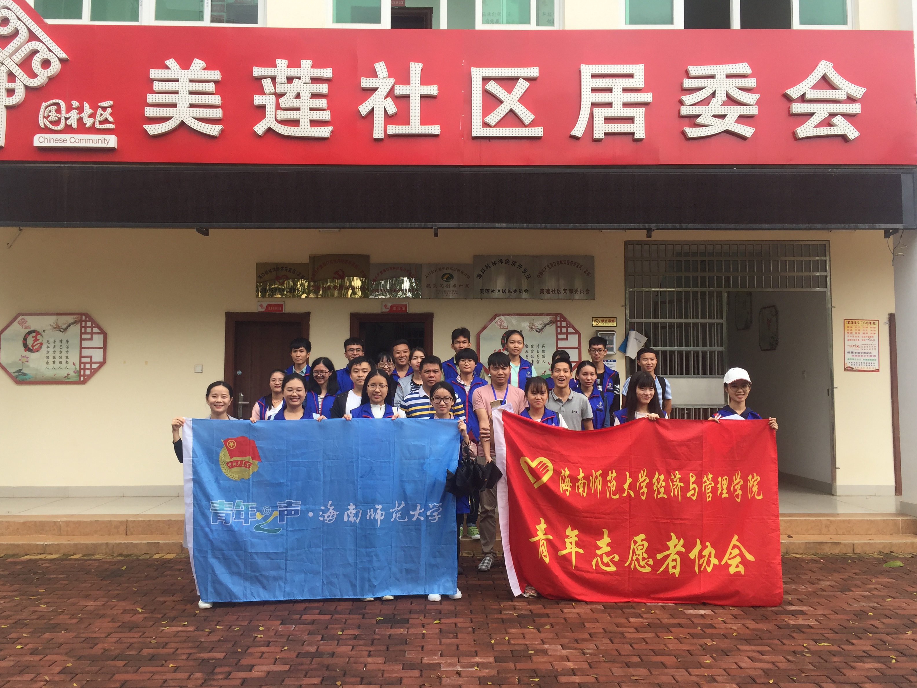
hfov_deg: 60.0
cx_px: 446
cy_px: 353
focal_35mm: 30
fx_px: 795
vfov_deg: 46.8
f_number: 2.2
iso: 32
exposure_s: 1/344
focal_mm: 4.15
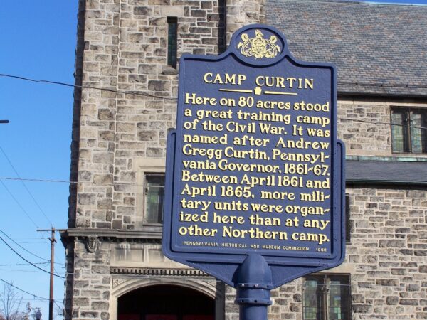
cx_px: 214
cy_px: 160
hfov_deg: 29.0
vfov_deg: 21.9
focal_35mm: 67
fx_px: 826
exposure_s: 1/320
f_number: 4.5
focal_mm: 11.1
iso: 64
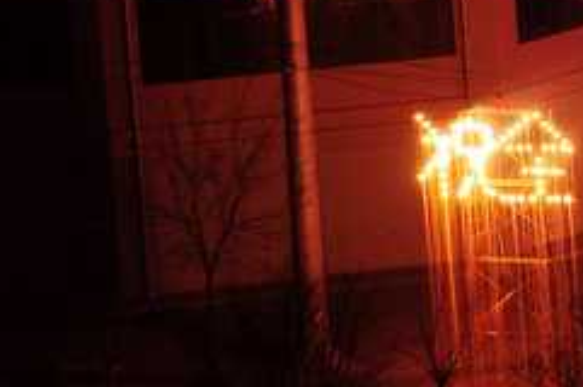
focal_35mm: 588
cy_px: -10
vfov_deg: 2.3
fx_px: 9507
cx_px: 1040
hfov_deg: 3.5
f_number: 14
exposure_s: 12.6
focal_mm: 105
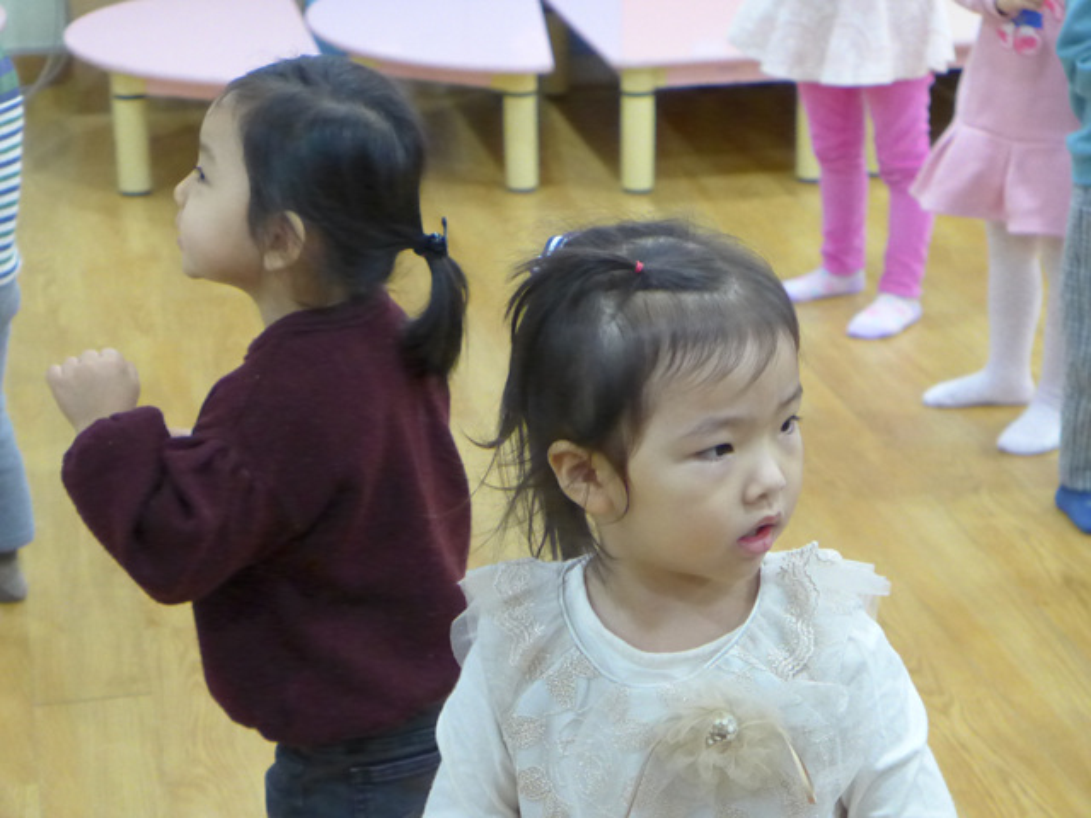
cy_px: 409
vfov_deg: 16.4
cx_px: 546
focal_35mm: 90
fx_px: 2837
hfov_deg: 21.8
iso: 1600
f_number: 2.3
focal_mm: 17.7
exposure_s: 1/320
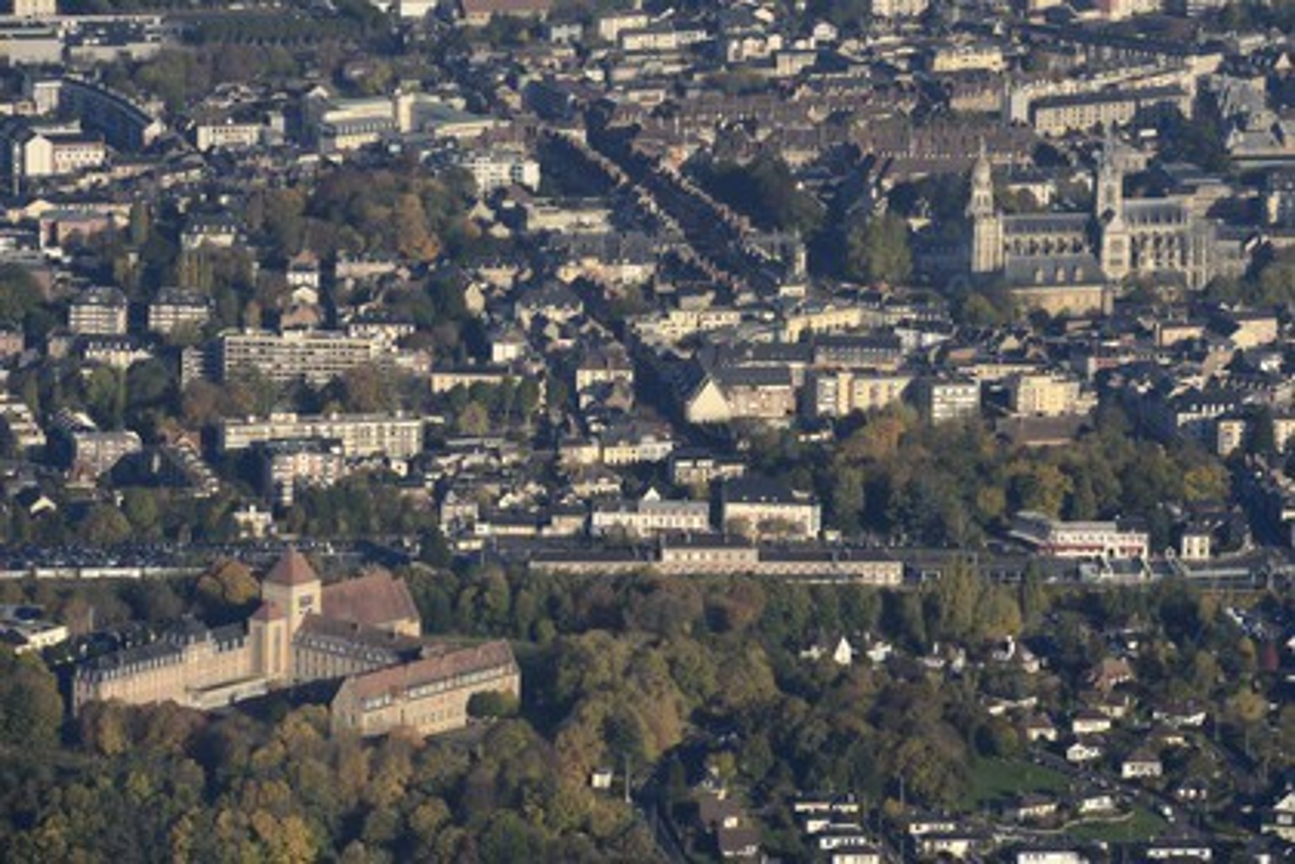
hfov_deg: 10.3
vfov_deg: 6.9
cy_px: 432
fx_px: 7194
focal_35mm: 200
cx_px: 648
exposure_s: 1/1000
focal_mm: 200
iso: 400
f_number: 9
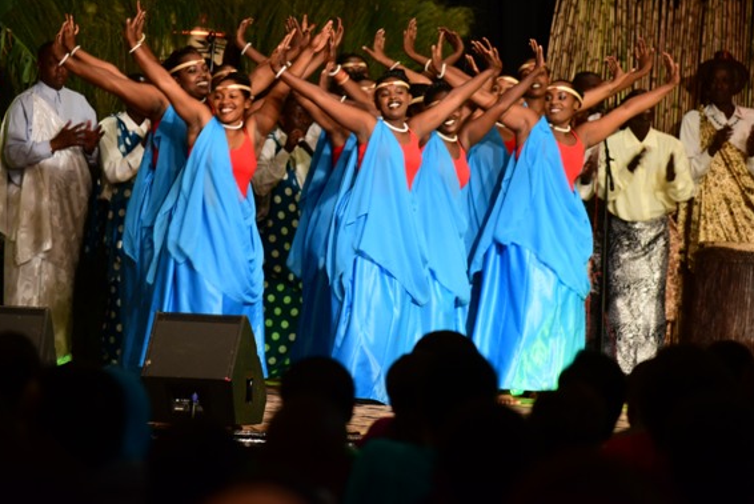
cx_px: 374
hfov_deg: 8.2
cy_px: 163
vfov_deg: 5.5
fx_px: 5260
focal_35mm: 251
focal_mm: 185
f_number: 4.5
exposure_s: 1/50
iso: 1250
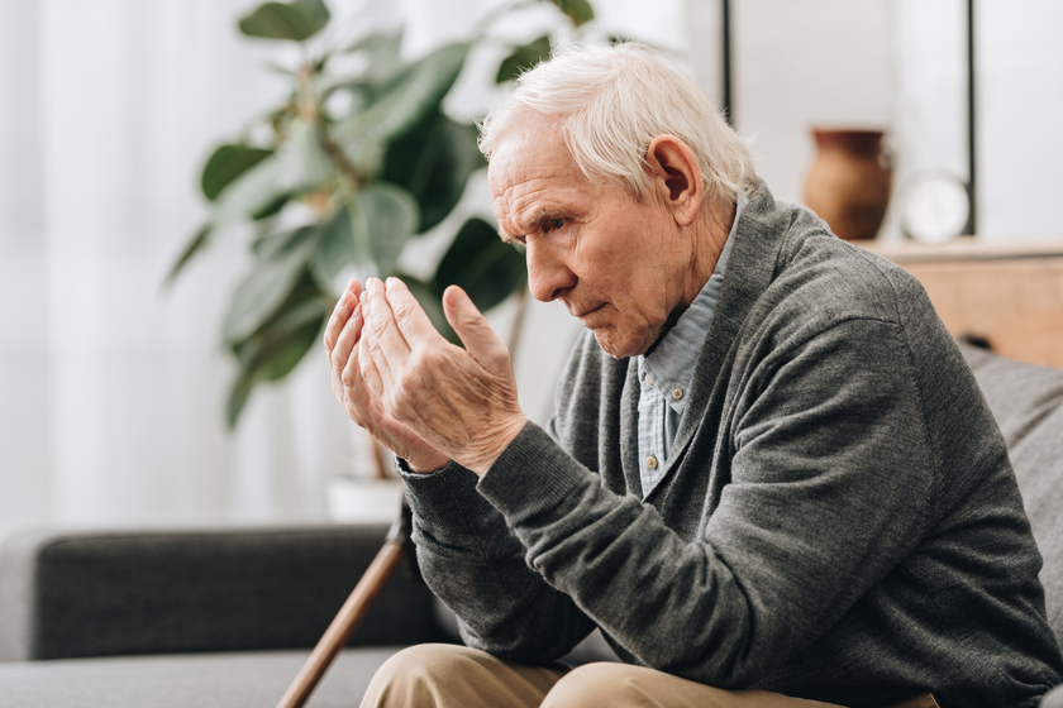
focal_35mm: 116
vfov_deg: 11.8
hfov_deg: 17.6
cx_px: 532
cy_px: 354
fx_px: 3425
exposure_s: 1/200
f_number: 2.8
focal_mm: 116
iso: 100
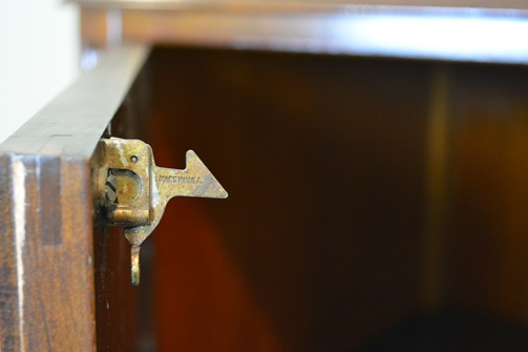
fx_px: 918
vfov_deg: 21.7
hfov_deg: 32.1
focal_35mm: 63
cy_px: 185
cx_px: 236
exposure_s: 1/25
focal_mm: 35
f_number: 5
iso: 3200
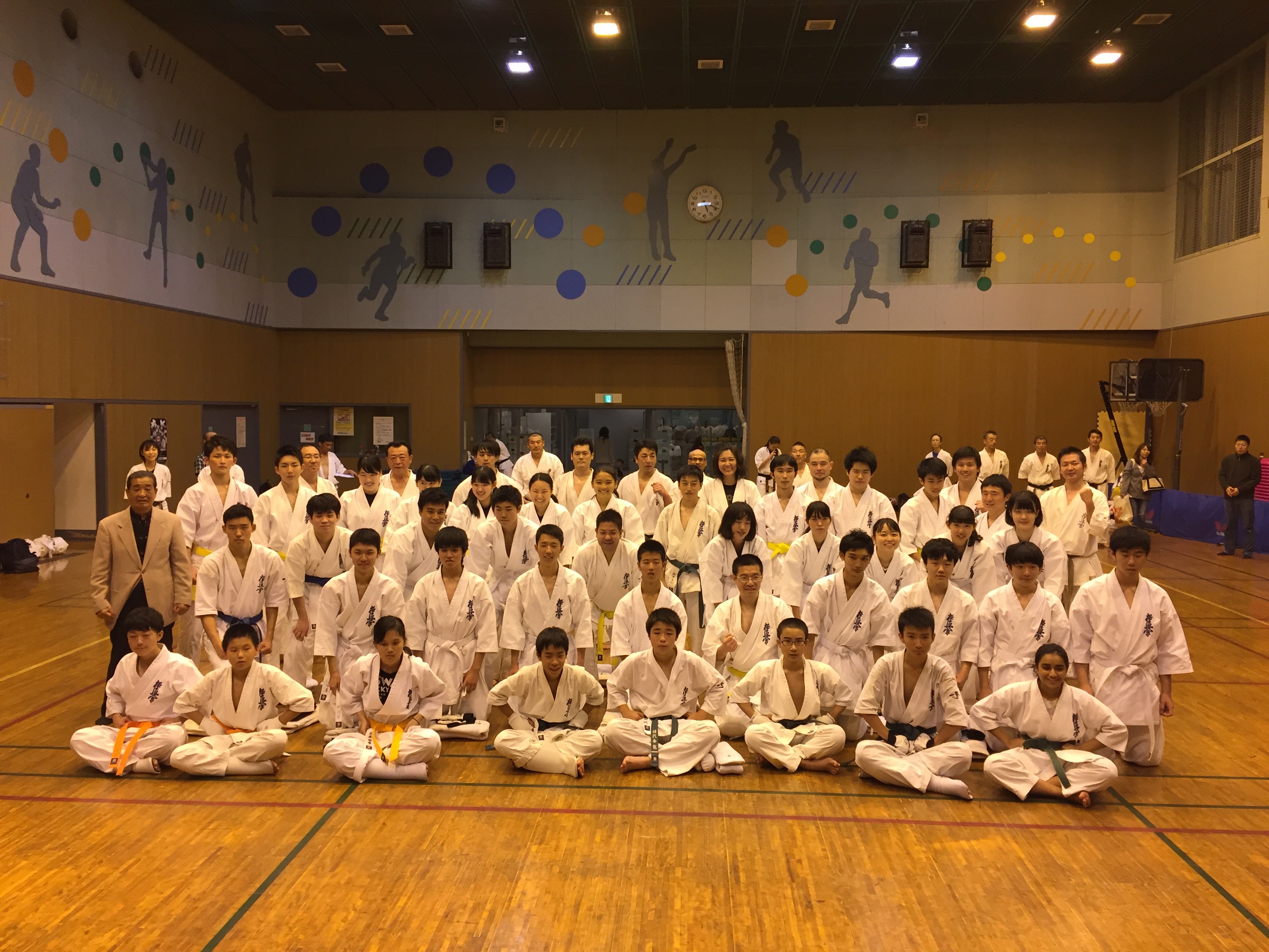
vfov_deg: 48.2
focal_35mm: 29
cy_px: 476
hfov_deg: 61.7
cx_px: 634
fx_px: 1063
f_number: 2.2
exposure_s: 1/33
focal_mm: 4.15
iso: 50
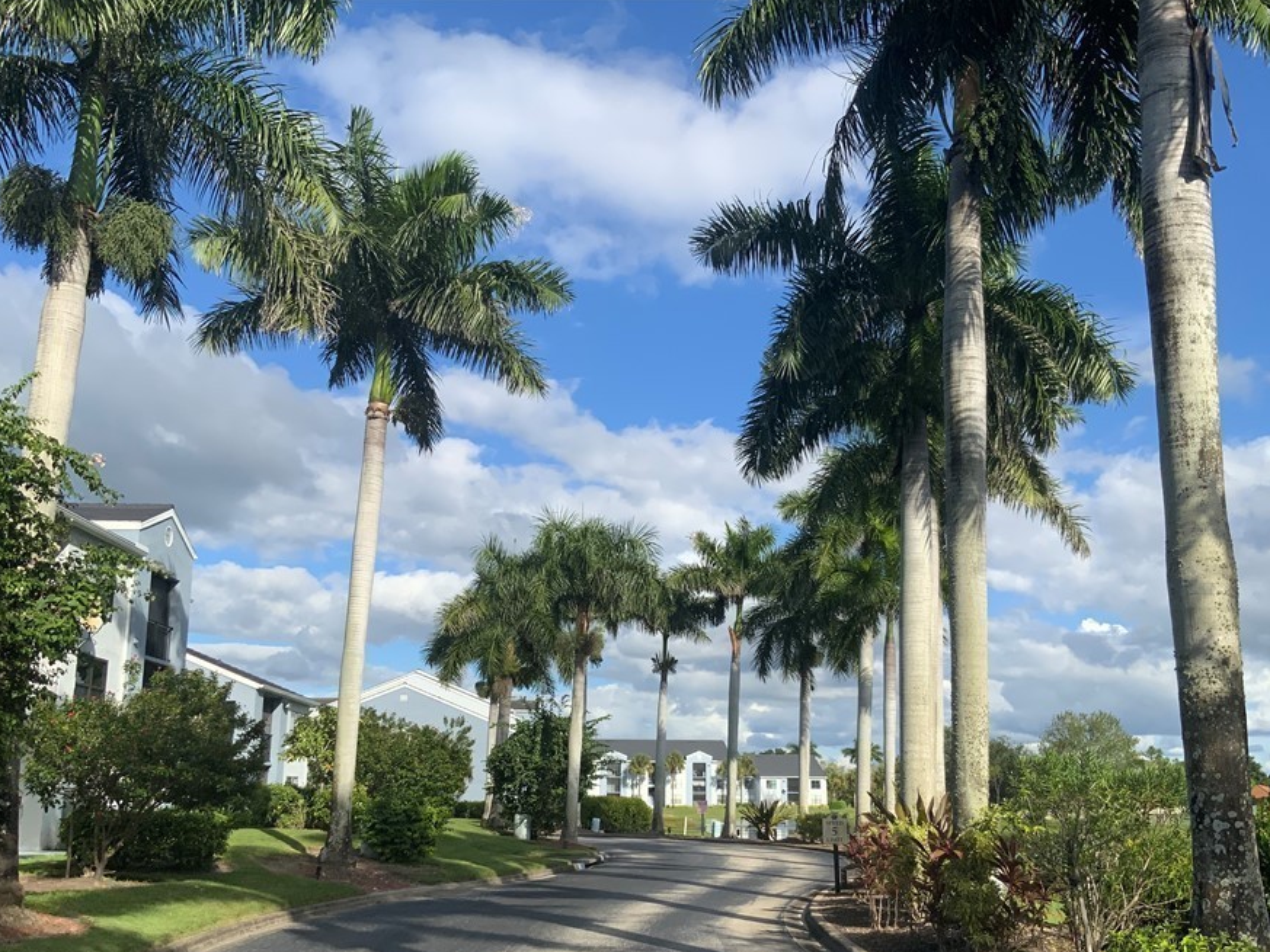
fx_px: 1248
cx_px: 713
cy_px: 555
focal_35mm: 34
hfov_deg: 53.8
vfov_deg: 41.7
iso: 16
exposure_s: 1/1984
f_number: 1.8
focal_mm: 3
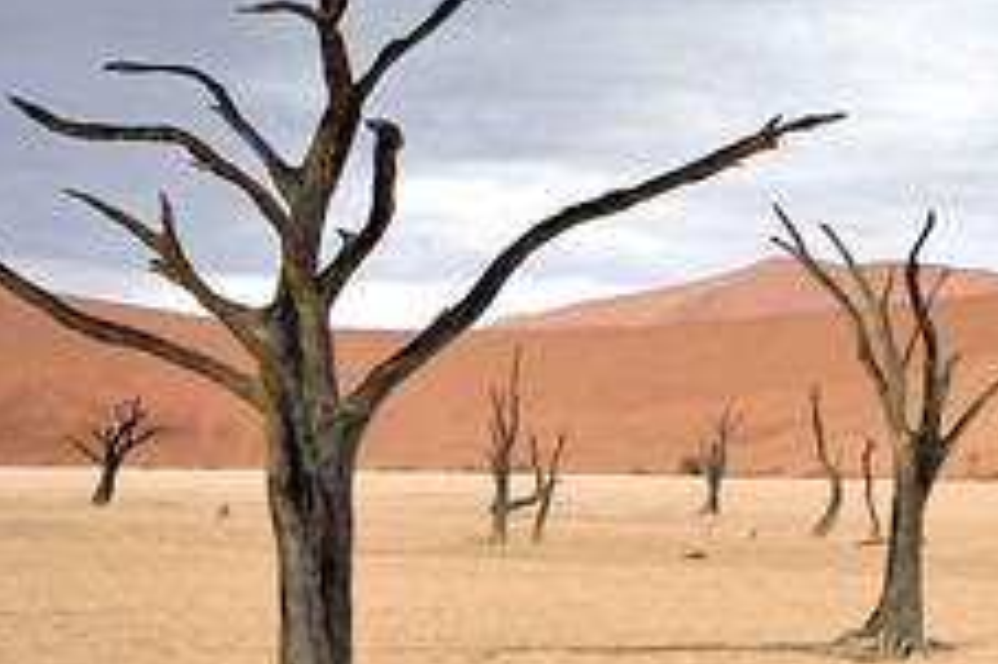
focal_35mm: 74
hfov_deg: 26.9
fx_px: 2050
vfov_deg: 18.3
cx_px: 765
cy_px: 449
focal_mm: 40
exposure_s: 1/80
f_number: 11
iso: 100
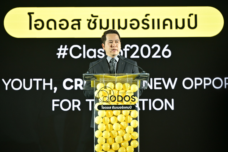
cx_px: 114
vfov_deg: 9.8
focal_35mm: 140
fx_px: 886
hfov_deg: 14.7
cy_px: 76
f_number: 3.2
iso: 400
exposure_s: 1/250
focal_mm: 140
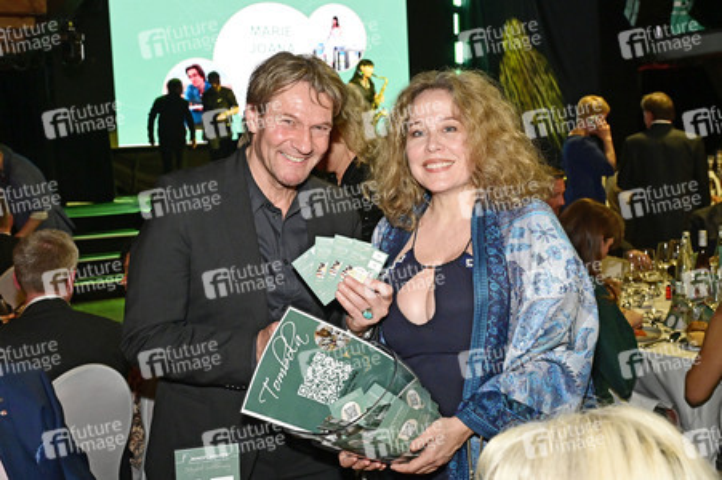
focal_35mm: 34
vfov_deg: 38.3
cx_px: 361
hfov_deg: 55.1
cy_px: 240
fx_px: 691
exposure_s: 1/200
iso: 4000
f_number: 6.3
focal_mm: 34.5
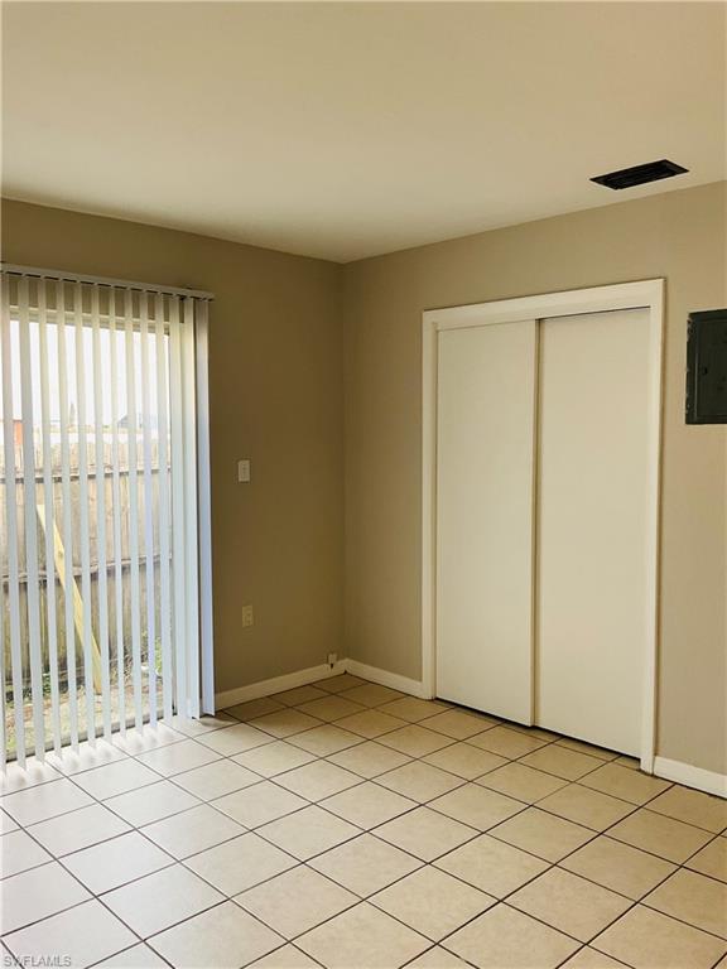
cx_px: 364
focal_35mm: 29
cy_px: 484
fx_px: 812
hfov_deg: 48.2
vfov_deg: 61.7
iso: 40
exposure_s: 1/60
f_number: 1.8
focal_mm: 3
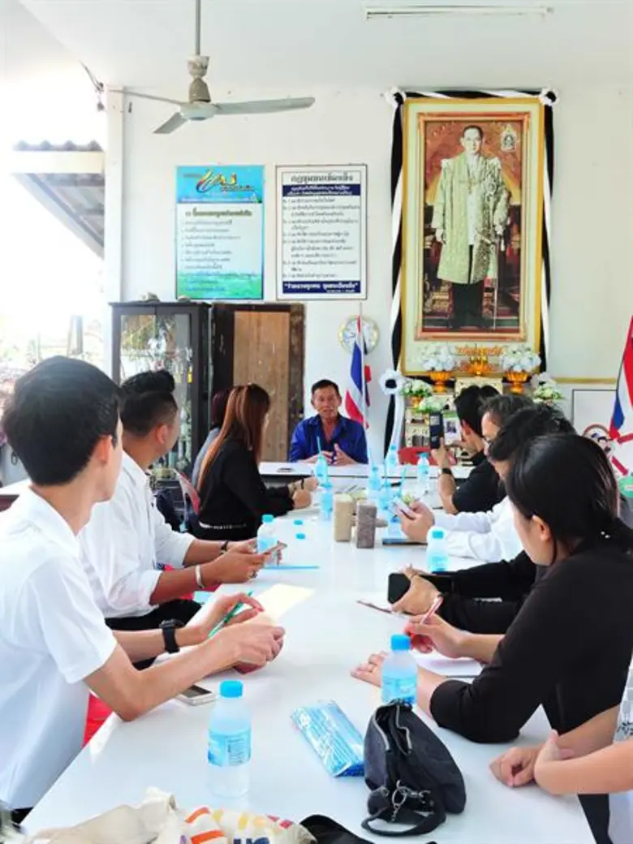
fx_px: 1097
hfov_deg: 32.2
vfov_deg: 42.1
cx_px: 316
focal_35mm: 45
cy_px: 422
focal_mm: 8.1
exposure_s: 1/80
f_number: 4
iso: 200
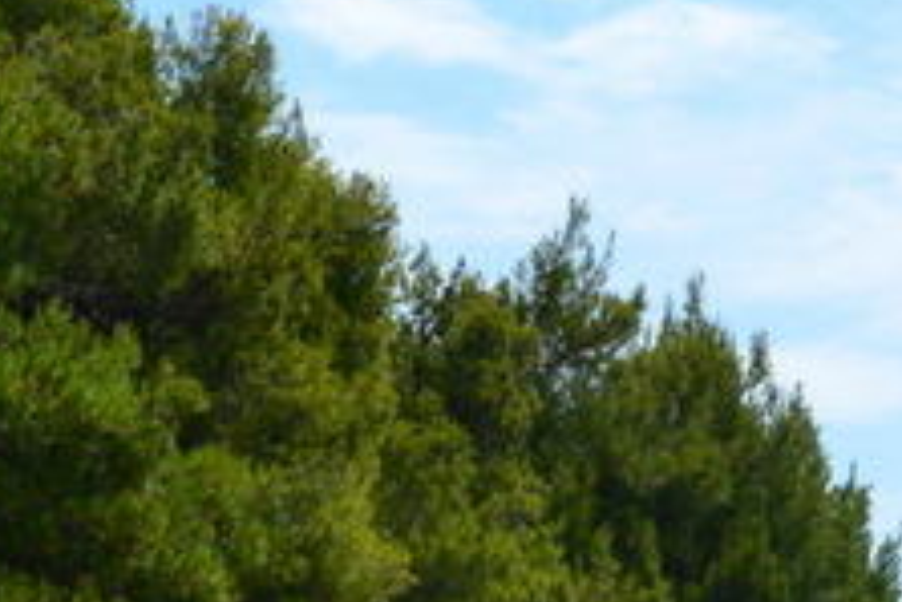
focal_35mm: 172
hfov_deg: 11.8
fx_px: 4312
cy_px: 1050
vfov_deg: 7.8
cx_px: 849
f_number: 11
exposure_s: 1/400
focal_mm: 32
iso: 400
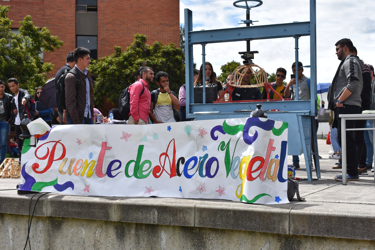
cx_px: 188
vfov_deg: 26.5
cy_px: 125
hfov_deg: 38.9
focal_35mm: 51
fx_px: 531
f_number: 8
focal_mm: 34
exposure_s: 1/500
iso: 125
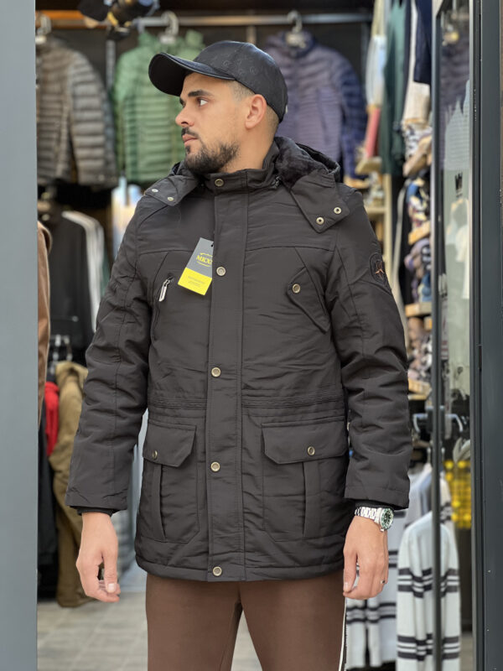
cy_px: 336
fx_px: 1492
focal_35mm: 77
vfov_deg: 25.3
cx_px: 252
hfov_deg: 19.1
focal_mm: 9
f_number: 2.8
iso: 200
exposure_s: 1/100
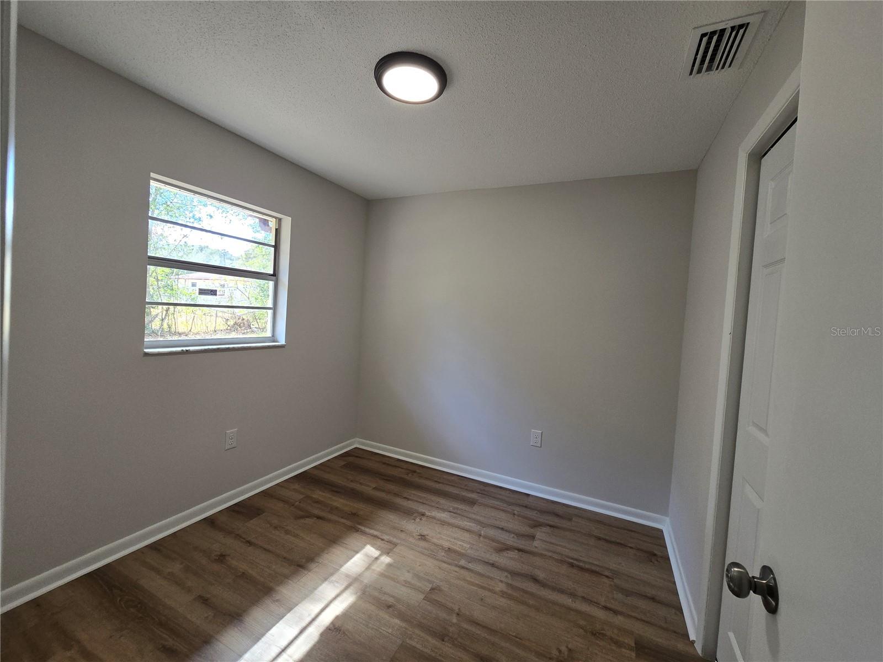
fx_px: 332
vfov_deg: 89.9
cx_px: 442
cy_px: 331
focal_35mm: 13
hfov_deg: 106.2
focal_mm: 2.2
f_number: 2.2
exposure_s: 1/120
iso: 80
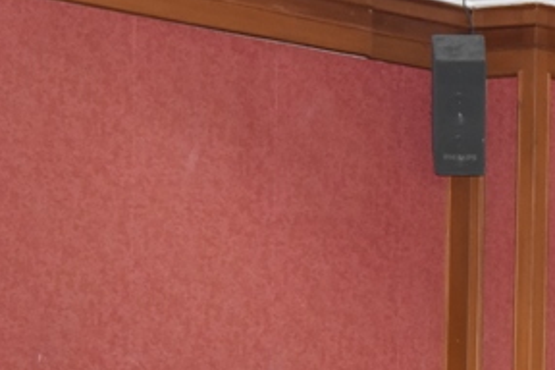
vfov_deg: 7.4
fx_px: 2852
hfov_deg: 10.8
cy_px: 395
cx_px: 788
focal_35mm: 185
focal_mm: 52
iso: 3200
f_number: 10
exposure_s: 1/60
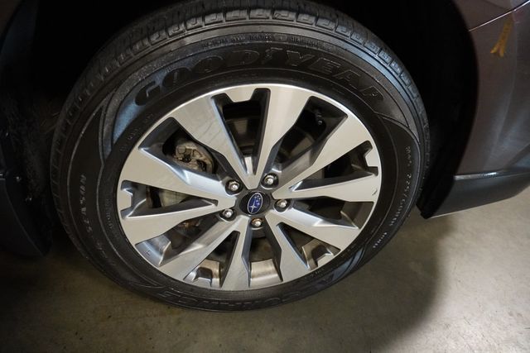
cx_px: 265
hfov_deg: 73.7
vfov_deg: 53.2
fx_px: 353
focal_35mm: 24
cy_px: 176
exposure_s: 1/160
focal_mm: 16
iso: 6400
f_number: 3.5
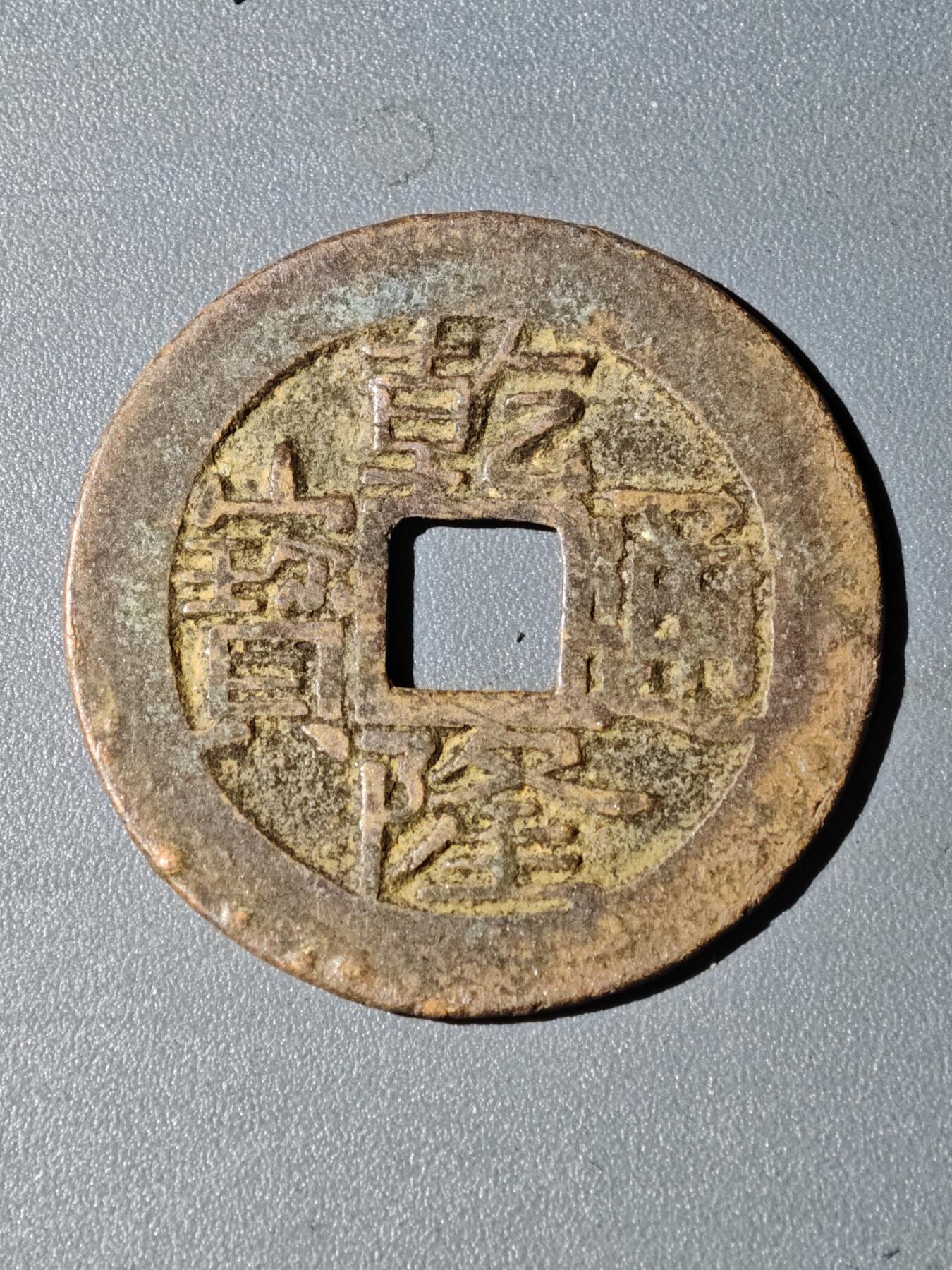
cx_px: 476
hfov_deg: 14.2
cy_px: 635
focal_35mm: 104
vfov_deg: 18.9
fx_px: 3814
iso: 250
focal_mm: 9
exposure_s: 1/94.4
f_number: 2
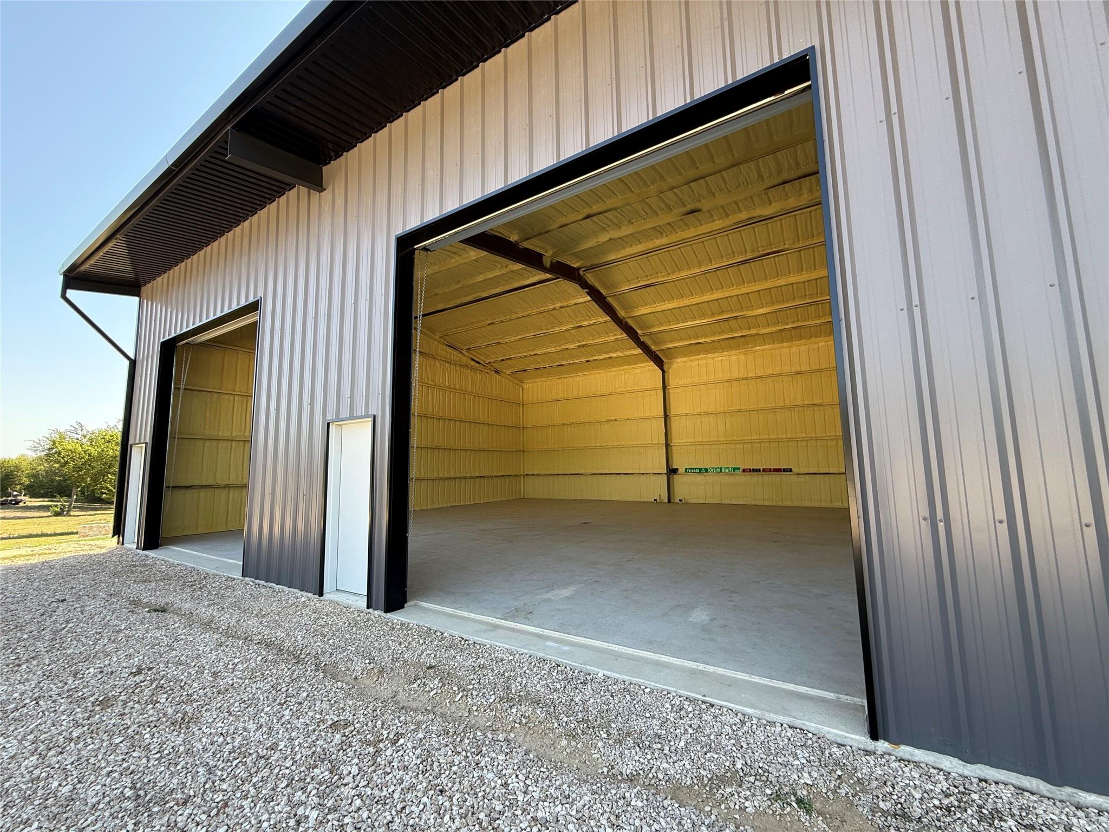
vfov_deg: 85.7
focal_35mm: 14
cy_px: 416
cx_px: 554
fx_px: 449
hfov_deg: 102.1
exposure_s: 1/191
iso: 50
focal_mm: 2.22
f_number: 2.2
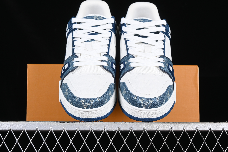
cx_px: 114
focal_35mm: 75
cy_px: 76
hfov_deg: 27.0
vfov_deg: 18.2
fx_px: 475
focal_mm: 50
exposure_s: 1/60
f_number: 7.1
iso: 160
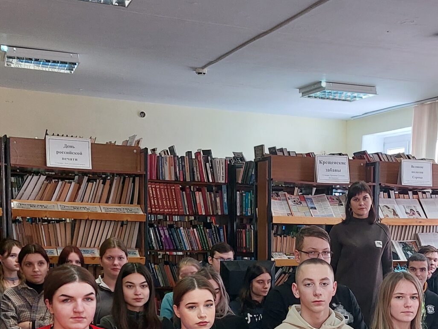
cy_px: 322
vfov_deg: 23.5
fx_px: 759
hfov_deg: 31.8
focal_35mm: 60
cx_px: 308
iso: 250
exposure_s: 1/50
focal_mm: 5.23
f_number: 1.8
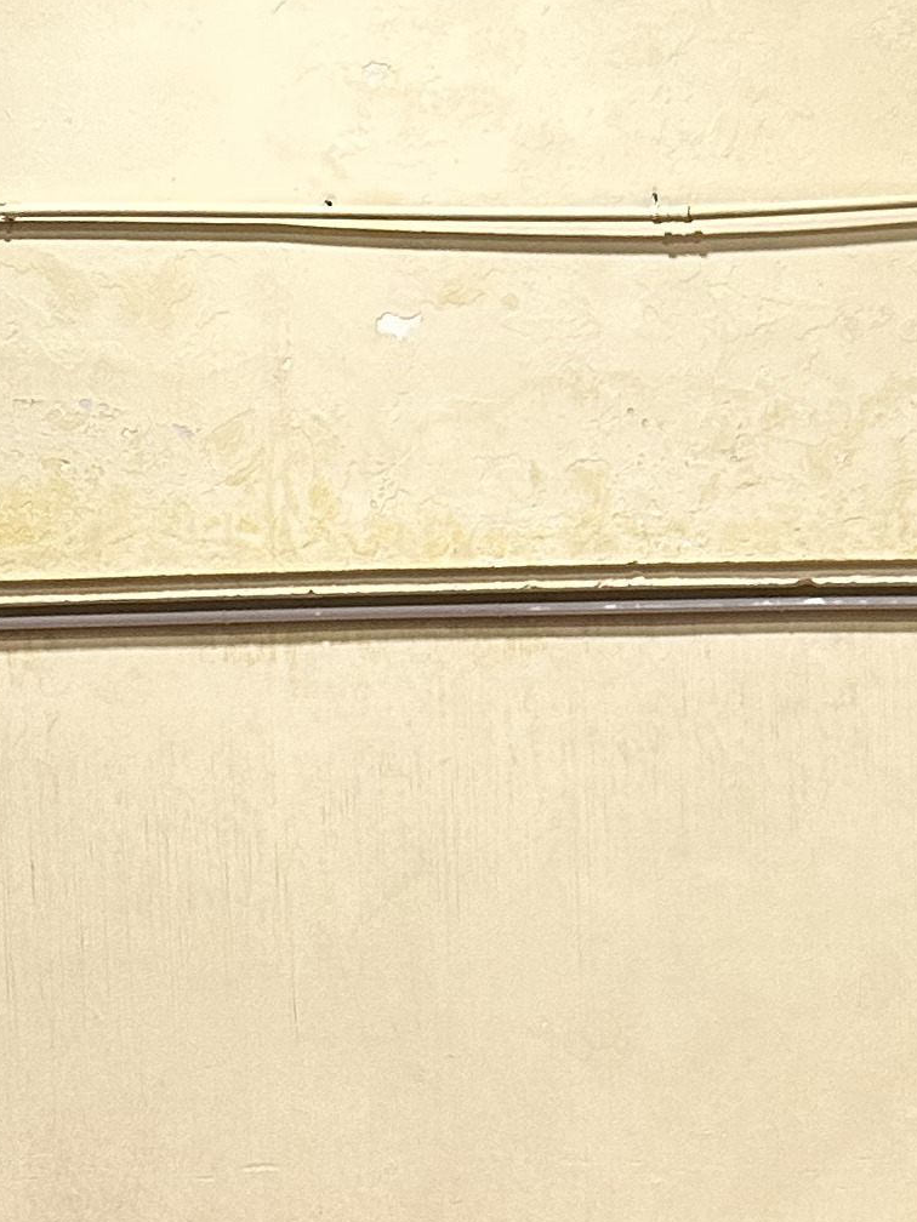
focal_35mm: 96
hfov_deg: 13.5
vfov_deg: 18.4
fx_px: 3391
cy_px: 1771
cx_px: 1739
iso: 250
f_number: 1.78
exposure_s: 1/80
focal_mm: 6.86
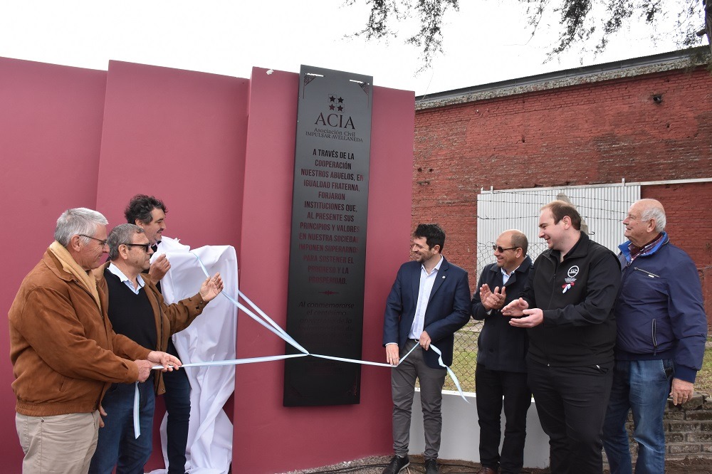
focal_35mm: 27
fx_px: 534
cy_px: 237
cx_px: 356
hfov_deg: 67.4
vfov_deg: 47.9
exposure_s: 1/400
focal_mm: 18
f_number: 10
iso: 1250
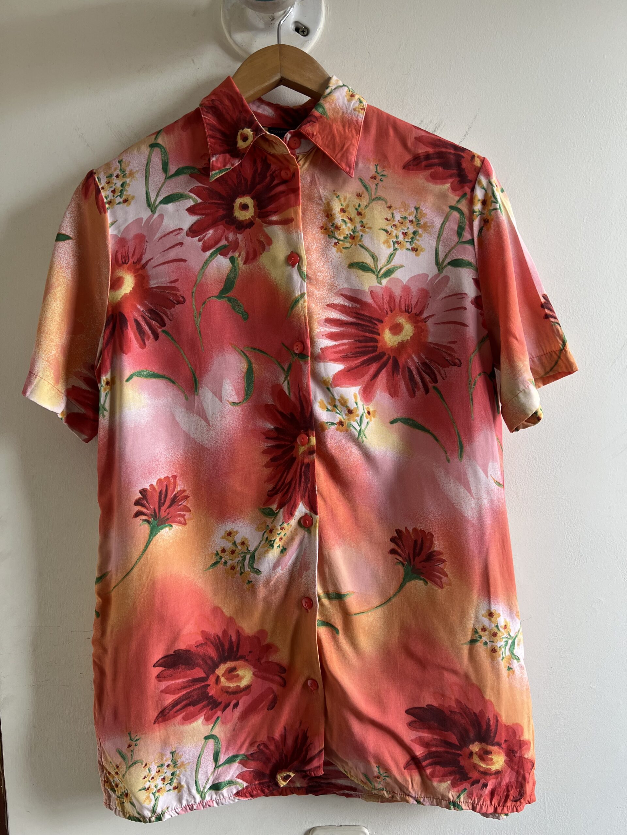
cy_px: 418
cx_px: 314
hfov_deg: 53.1
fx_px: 628
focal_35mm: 26
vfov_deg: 67.3
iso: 64
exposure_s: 1/121
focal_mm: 5.7
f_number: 1.5
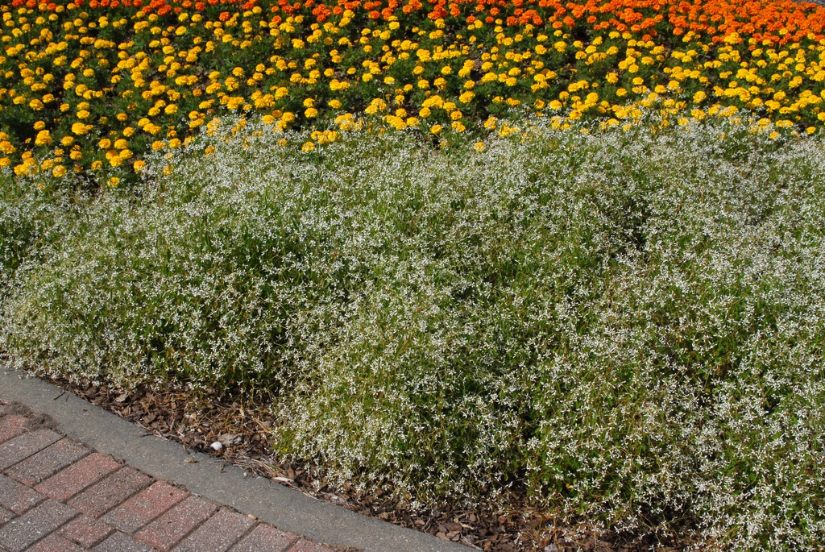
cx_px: 412
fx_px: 963
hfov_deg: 46.4
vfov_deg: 32.0
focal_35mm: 42
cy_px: 276
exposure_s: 1/640
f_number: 13
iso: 400
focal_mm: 28
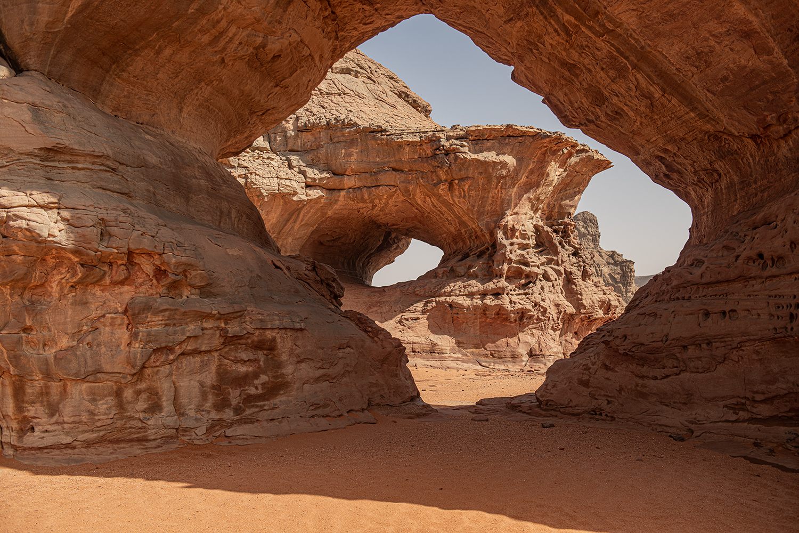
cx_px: 400
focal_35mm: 38
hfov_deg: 50.7
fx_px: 843
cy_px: 266
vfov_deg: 35.1
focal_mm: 38
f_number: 5
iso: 100
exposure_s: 1/100
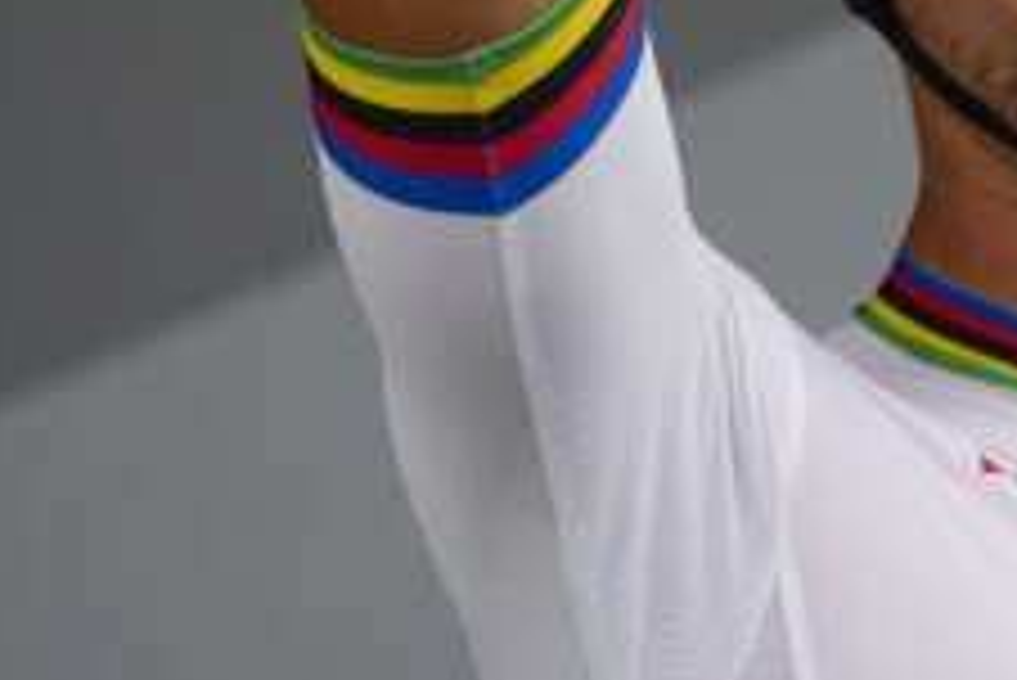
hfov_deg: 4.4
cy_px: -149
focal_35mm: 470
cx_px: 968
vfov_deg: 2.9
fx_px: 13286
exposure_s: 1/1000
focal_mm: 177
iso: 640
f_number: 5.6
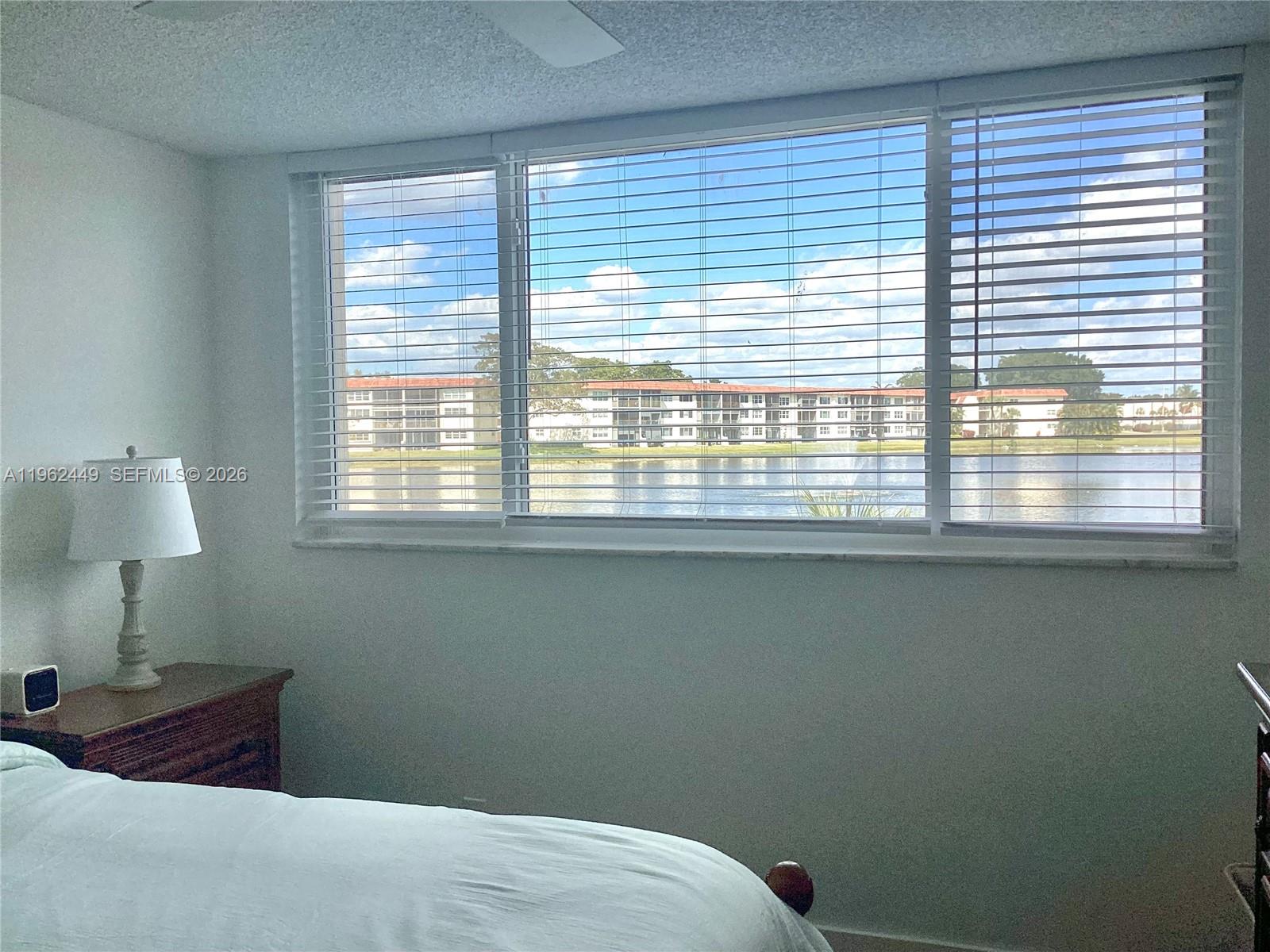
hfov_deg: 58.4
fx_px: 1137
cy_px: 476
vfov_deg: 45.4
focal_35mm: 31
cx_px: 635
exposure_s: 1/590
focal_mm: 3.3
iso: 25
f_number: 2.4
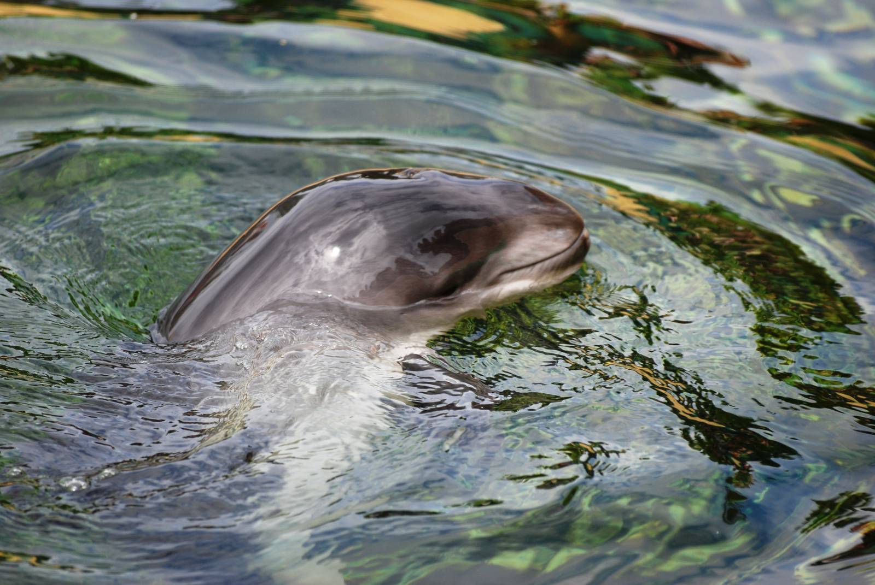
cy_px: 292
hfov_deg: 7.0
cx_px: 438
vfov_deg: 4.7
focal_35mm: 292
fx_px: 7118
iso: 200
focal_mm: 195
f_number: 5
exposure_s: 1/500
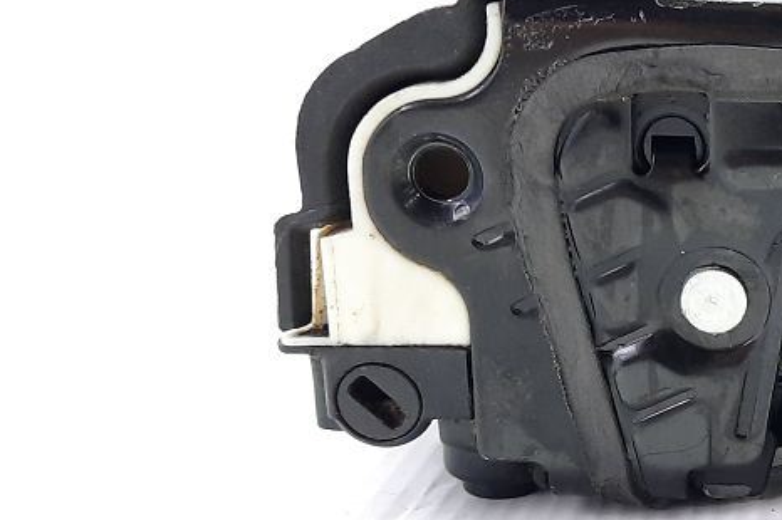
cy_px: 364
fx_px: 1454
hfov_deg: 27.5
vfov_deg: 20.2
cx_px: 859
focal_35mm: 67
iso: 200
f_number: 2
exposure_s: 1/50
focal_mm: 4.6
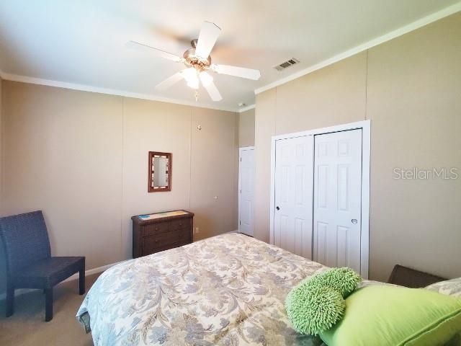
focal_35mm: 13
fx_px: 173
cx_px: 230
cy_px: 173
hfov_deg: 106.2
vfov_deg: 89.9
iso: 400
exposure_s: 1/60
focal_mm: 1.8
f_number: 2.2
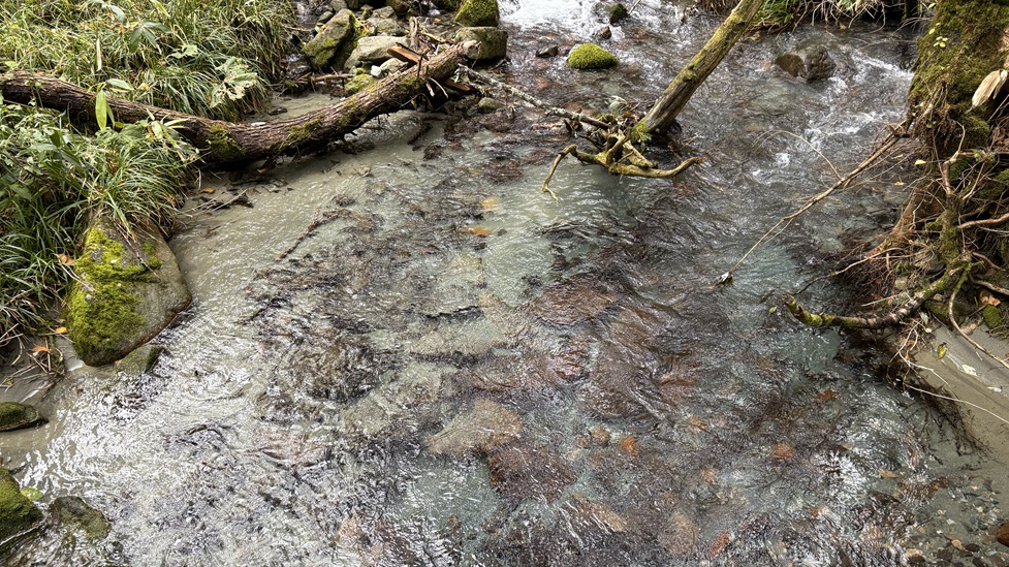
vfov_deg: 39.6
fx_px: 776
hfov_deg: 66.1
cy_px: 381
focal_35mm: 29
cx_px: 500
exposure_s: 1/122
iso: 80
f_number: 1.6
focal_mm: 5.96
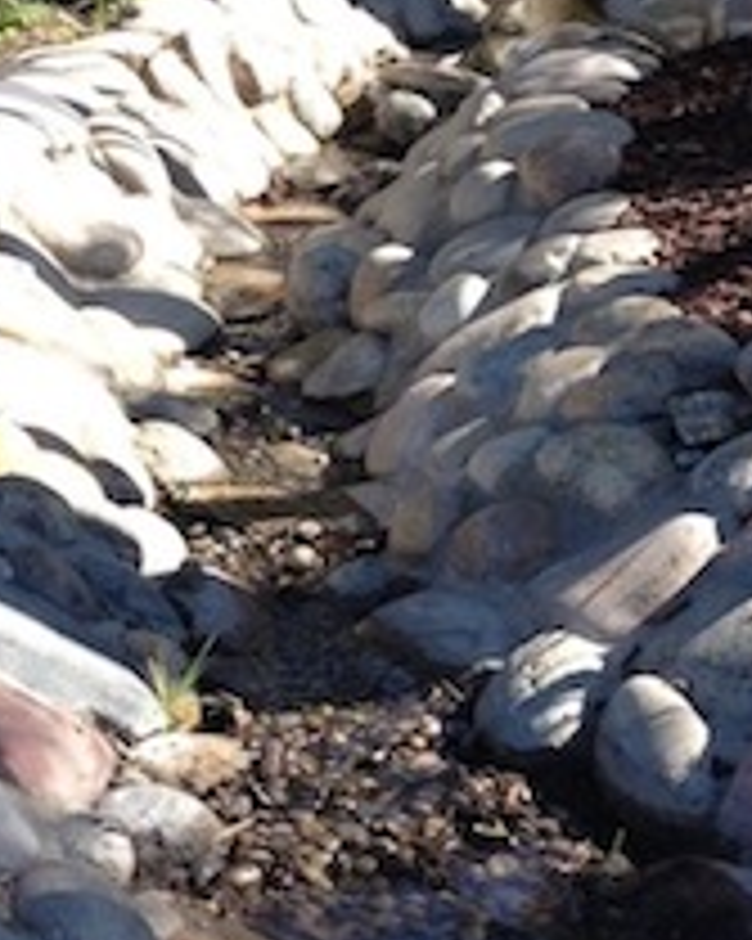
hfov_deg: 15.7
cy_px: 598
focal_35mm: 98
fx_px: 2728
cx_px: 509
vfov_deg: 19.5
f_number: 2.4
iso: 50
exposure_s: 1/569
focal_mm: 4.28
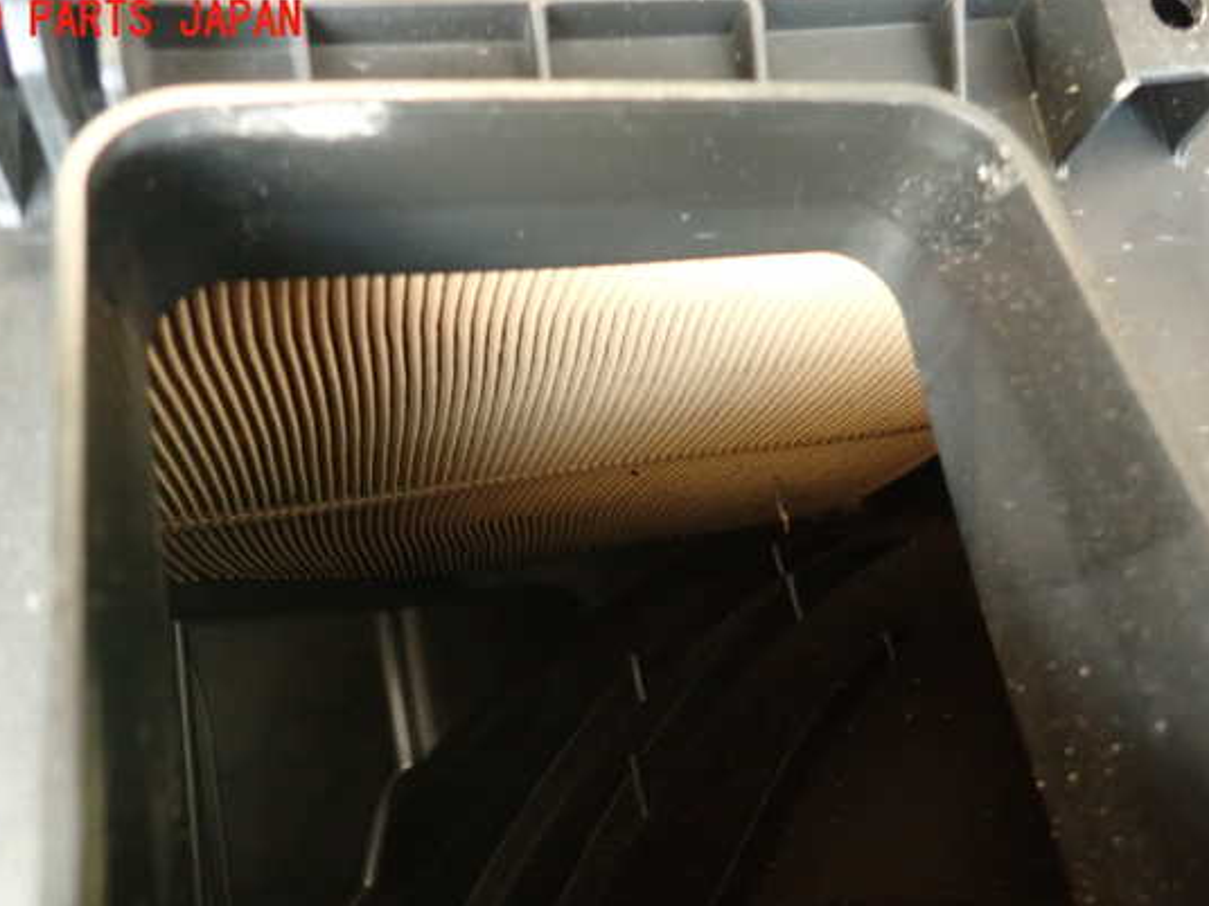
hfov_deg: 63.4
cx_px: 568
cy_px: 500
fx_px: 978
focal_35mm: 28
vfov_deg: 49.7
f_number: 2
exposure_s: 1/25
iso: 800
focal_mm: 4.5
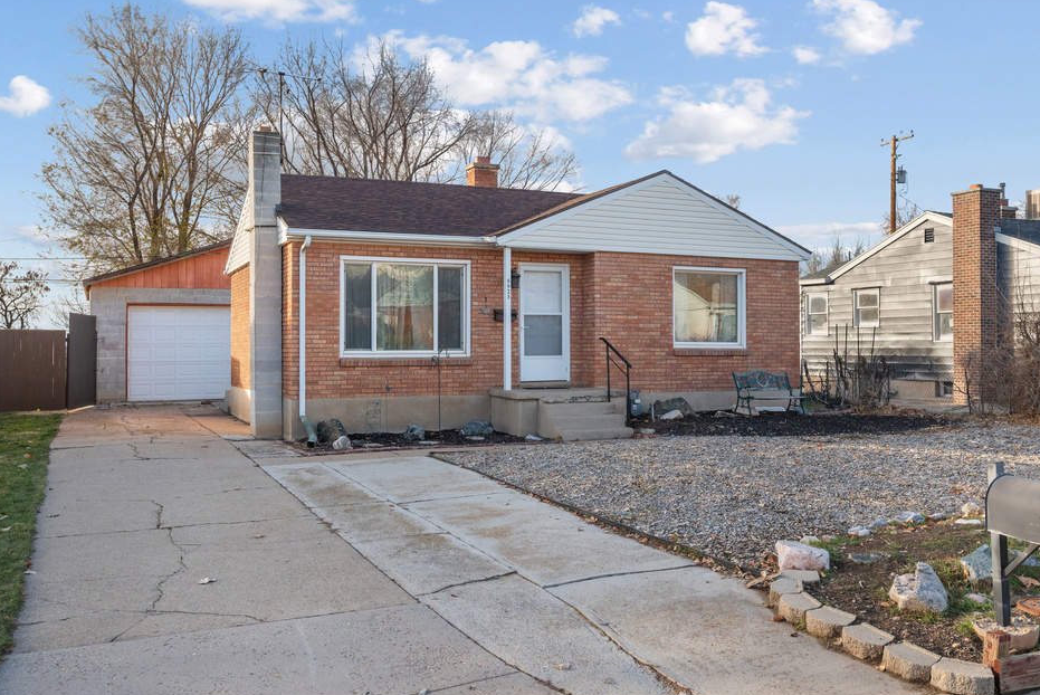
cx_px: 550
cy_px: 340
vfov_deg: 40.0
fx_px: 954
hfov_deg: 57.2
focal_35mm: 33
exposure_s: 1/200
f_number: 8
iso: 800
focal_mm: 30
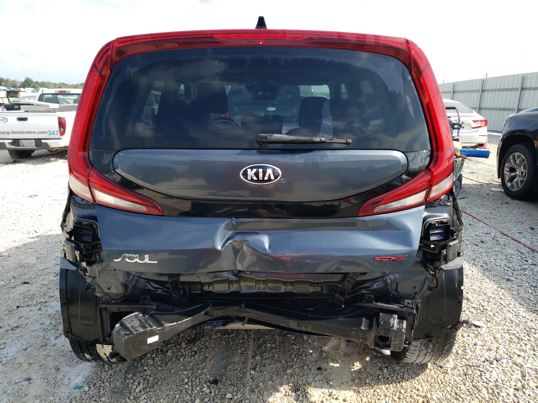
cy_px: 202
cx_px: 269
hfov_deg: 67.3
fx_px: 404
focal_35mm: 26
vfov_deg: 53.1
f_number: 1.5
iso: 50
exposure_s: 1/1111
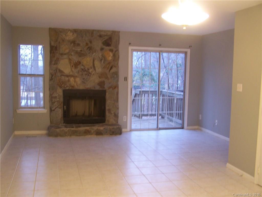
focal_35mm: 38
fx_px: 288
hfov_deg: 49.0
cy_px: 98
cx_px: 131
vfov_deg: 37.7
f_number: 2.8
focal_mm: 6.3
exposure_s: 1/10
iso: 140
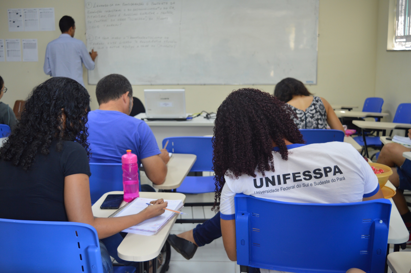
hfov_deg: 49.6
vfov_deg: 34.1
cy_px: 136
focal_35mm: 39
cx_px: 206
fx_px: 445
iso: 400
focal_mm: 26
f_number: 4
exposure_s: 1/40
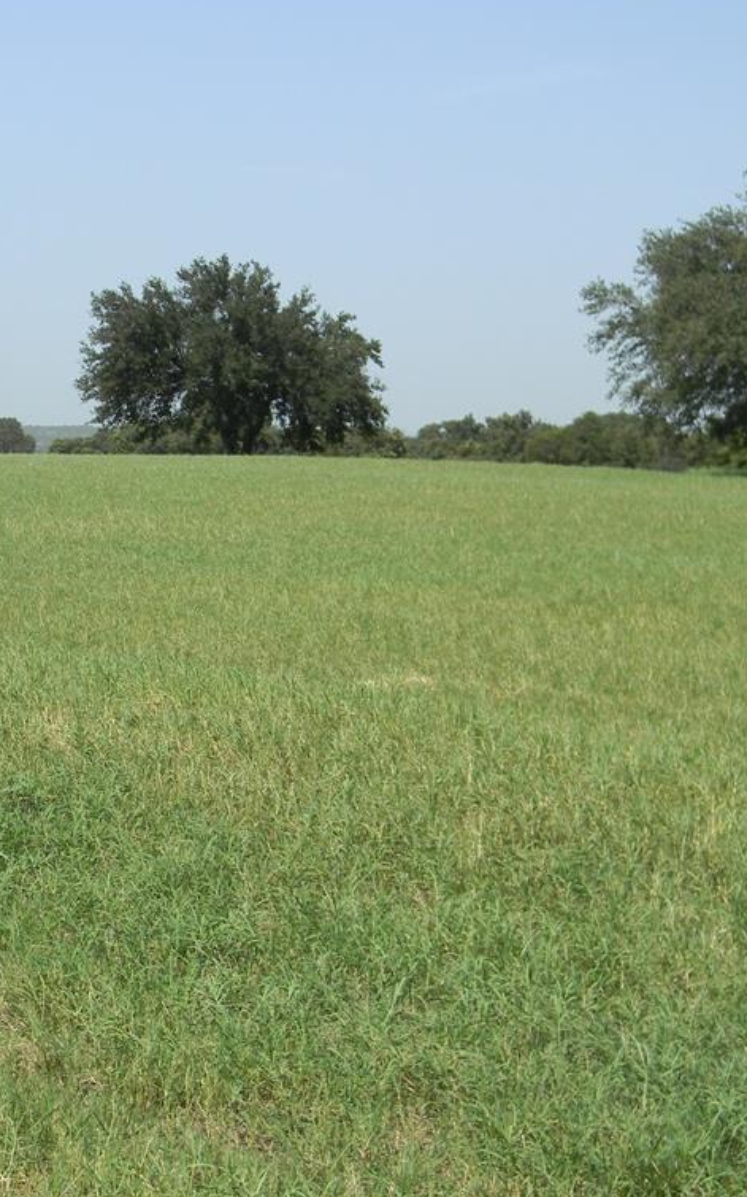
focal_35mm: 59
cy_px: 592
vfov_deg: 34.6
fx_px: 1923
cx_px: 243
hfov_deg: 21.9
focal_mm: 7.3
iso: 80
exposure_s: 1/761
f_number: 3.8
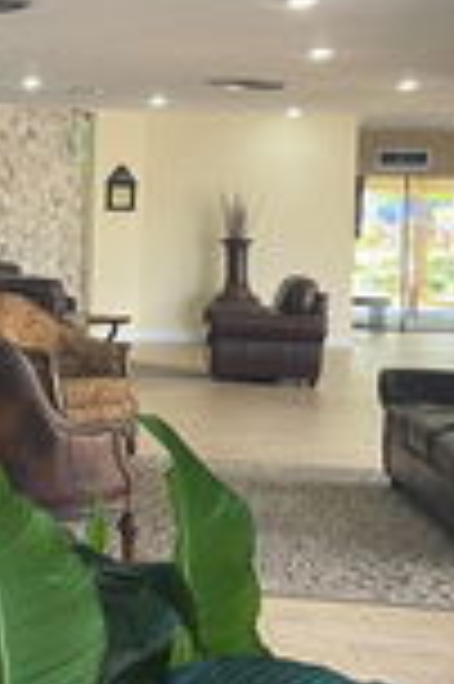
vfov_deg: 26.6
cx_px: -124
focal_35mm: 76
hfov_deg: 16.9
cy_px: 266
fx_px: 1441
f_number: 1.8
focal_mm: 4.25
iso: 100
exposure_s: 1/60
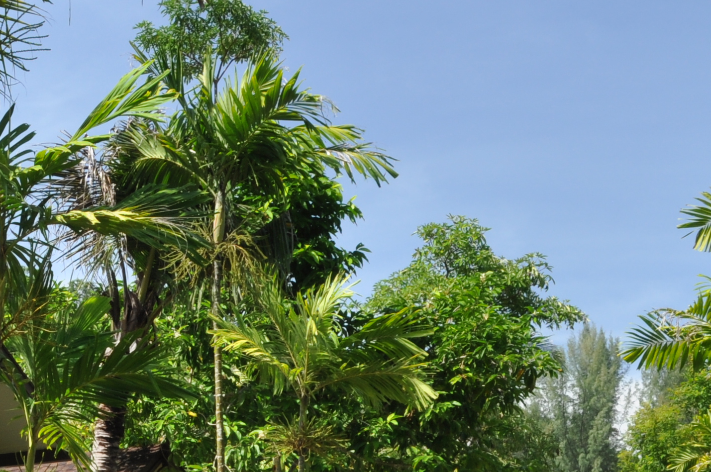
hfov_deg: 17.8
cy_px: 545
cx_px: -203
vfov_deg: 12.4
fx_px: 2130
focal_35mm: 108
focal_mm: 24
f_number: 13
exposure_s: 1/25
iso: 200
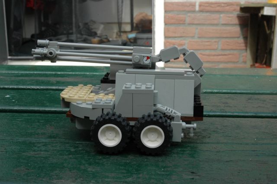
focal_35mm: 57
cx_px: 138
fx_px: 438
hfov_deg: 35.1
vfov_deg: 23.8
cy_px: 92
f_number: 20
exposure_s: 1/80
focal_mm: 38
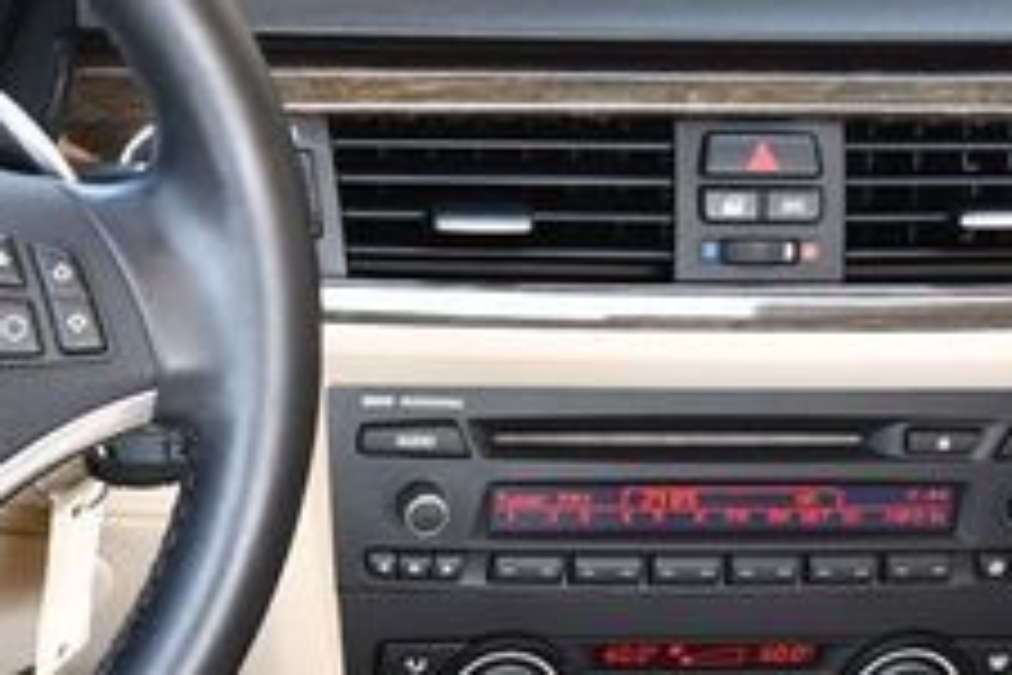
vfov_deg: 12.0
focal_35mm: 114
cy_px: 414
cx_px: -18
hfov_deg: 17.5
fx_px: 3204
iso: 560
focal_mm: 20
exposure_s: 1/250
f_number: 3.8
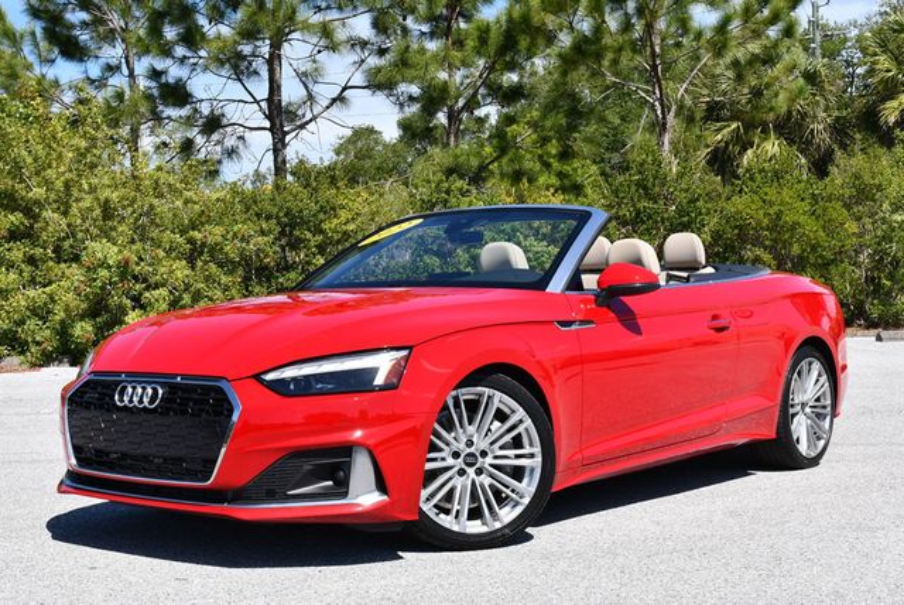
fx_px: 1307
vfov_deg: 26.0
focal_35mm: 52
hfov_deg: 38.2
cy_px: 302
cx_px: 452
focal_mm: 26
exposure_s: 1/250
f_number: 8
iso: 110
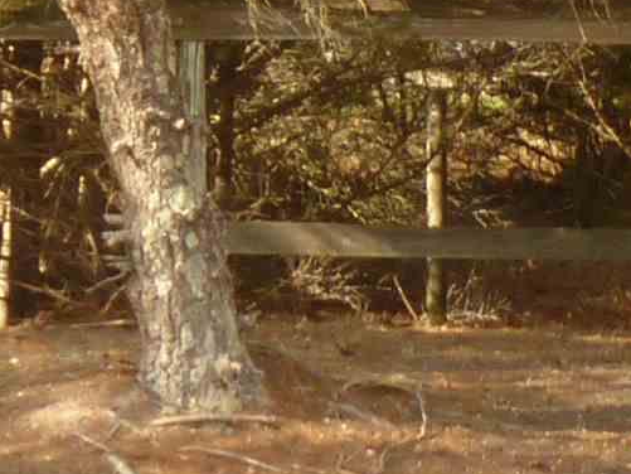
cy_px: 68
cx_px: -767
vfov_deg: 5.4
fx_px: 5032
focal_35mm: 276
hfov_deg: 6.9
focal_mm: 8
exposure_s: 1/100
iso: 100
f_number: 4
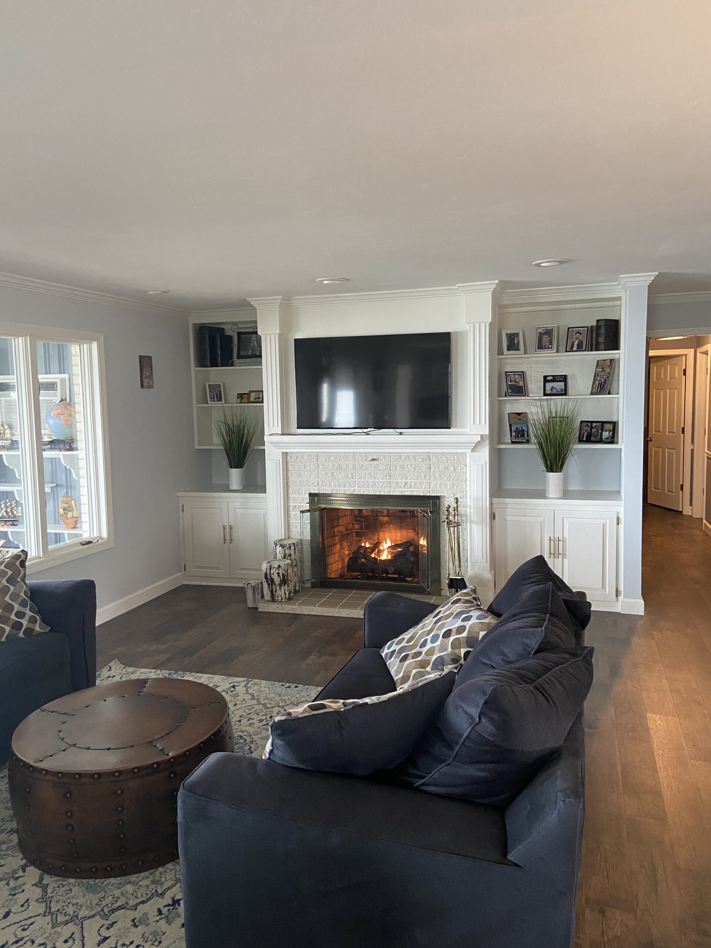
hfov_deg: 53.1
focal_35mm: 26
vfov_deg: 67.3
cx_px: 356
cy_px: 474
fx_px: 712
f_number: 1.8
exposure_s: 1/60
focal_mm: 4.25
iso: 400
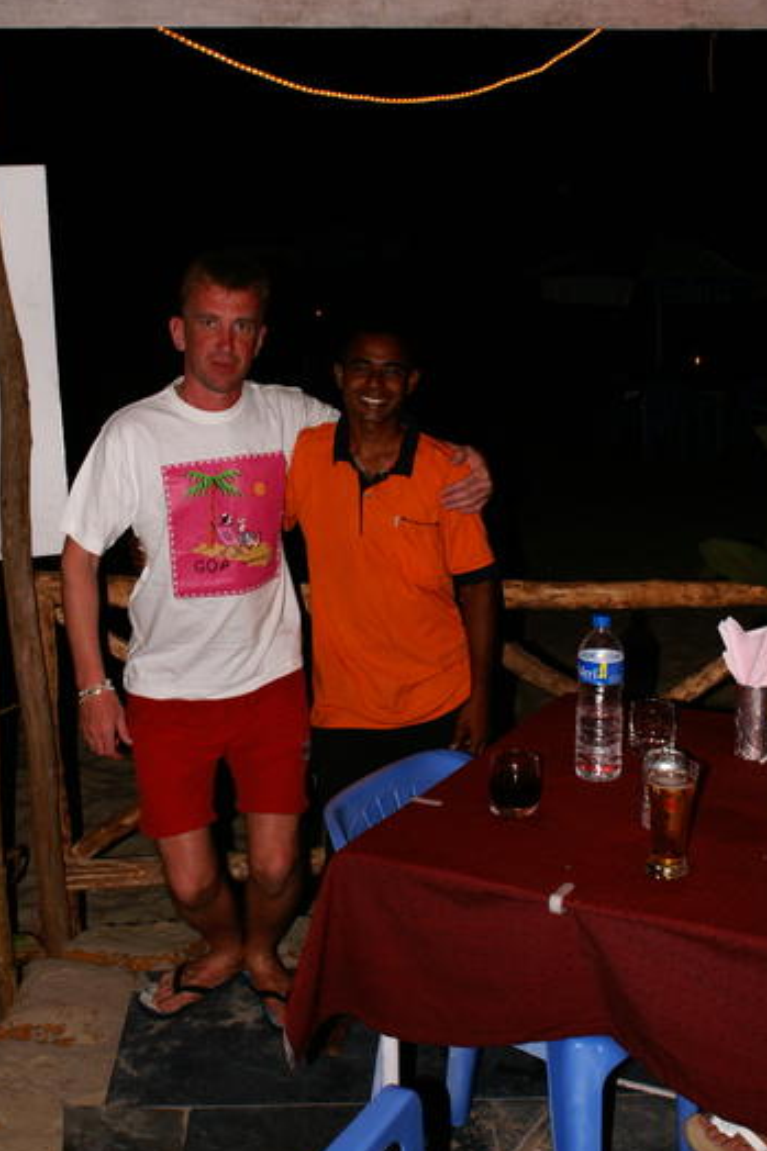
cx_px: 341
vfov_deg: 44.4
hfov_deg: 30.5
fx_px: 1407
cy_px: 479
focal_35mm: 44
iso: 200
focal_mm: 24
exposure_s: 1/60
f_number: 8
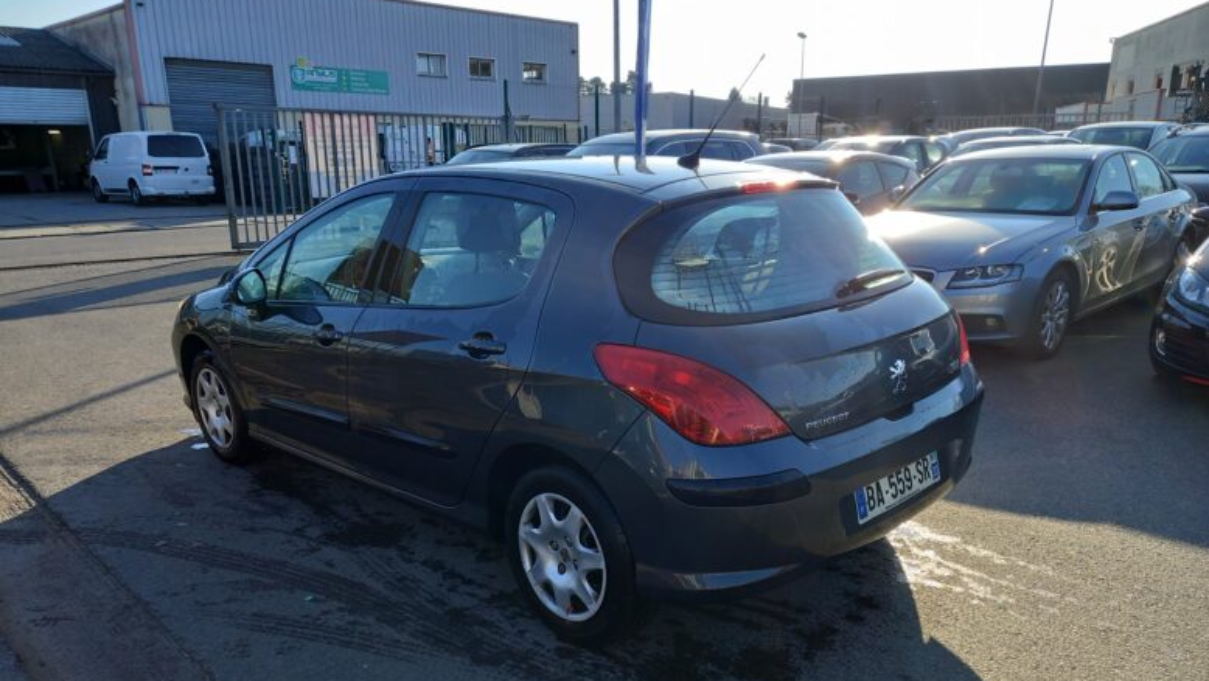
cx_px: 597
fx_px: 898
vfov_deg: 41.3
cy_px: 418
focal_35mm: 28
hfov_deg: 67.9
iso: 25
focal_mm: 4.6
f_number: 2
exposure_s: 1/181
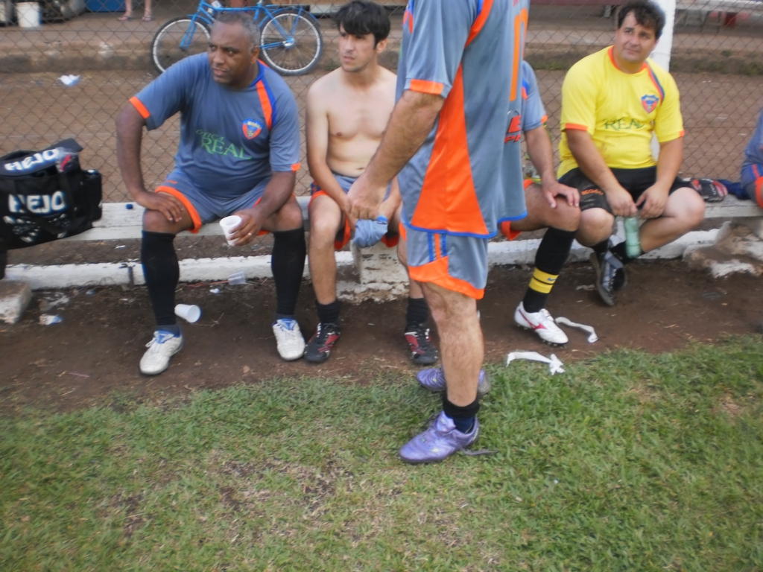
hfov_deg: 51.4
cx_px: 382
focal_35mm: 36
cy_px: 286
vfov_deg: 39.7
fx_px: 794
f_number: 3.1
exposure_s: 1/160
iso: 100
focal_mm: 6.3
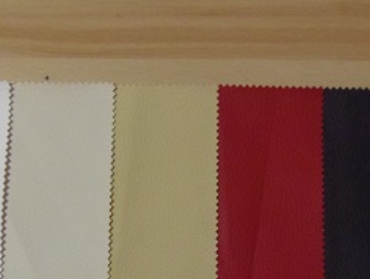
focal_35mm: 71
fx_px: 760
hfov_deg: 27.4
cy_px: 228
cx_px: 170
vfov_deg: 20.5
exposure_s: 1/30
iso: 500
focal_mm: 6.5
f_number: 3.4
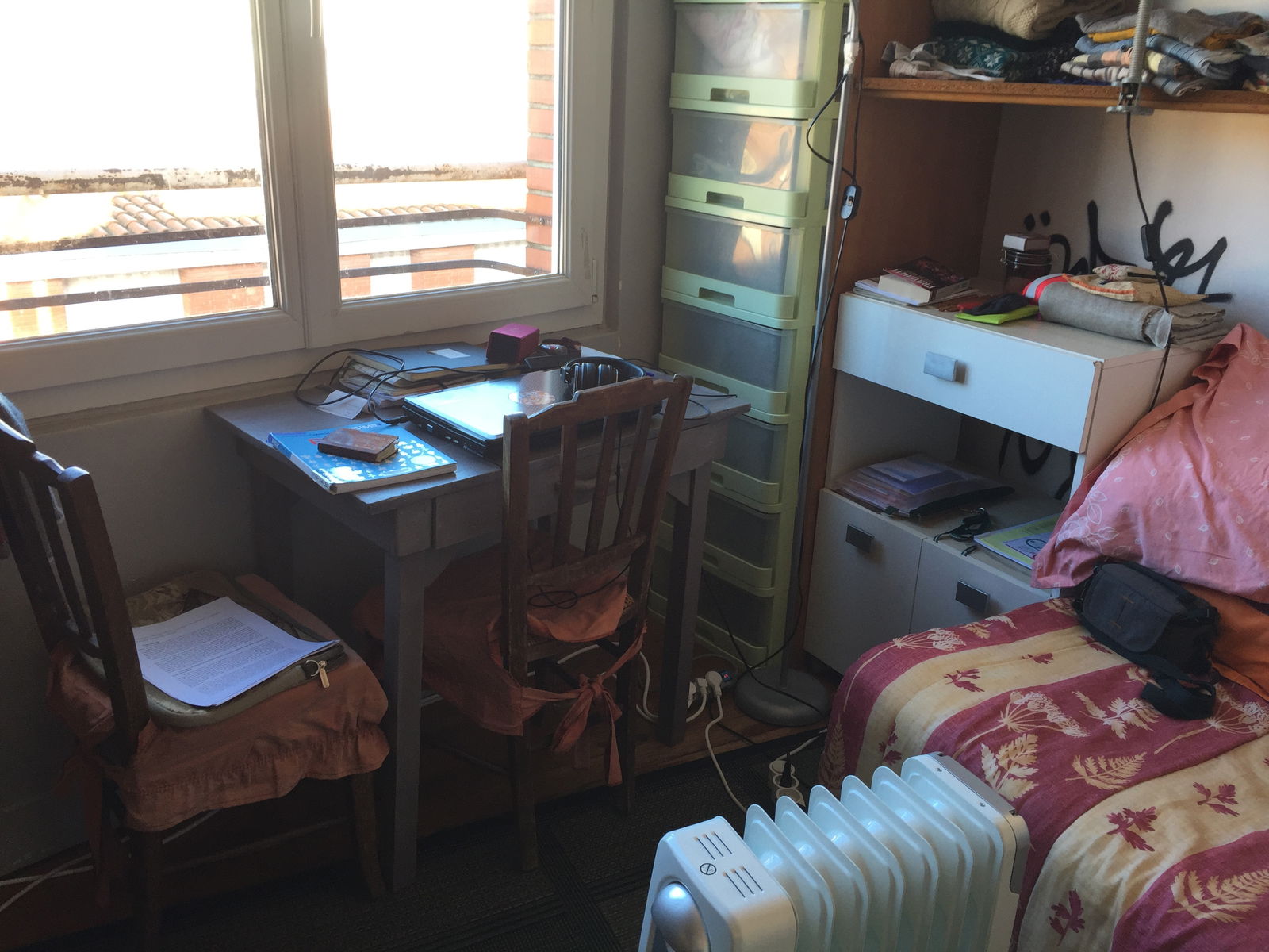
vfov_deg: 48.2
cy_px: 476
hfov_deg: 61.7
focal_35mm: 29
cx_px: 634
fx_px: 1063
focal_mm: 4.15
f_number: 2.2
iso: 40
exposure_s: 1/50
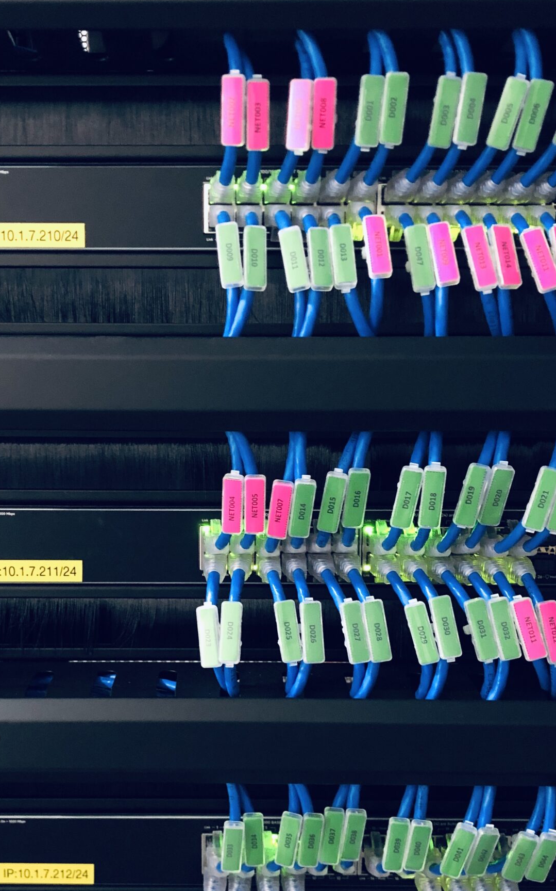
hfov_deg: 29.1
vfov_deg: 44.9
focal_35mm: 44
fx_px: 1067
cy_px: 556
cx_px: 217
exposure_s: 1/5
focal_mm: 4
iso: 80
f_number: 1.8
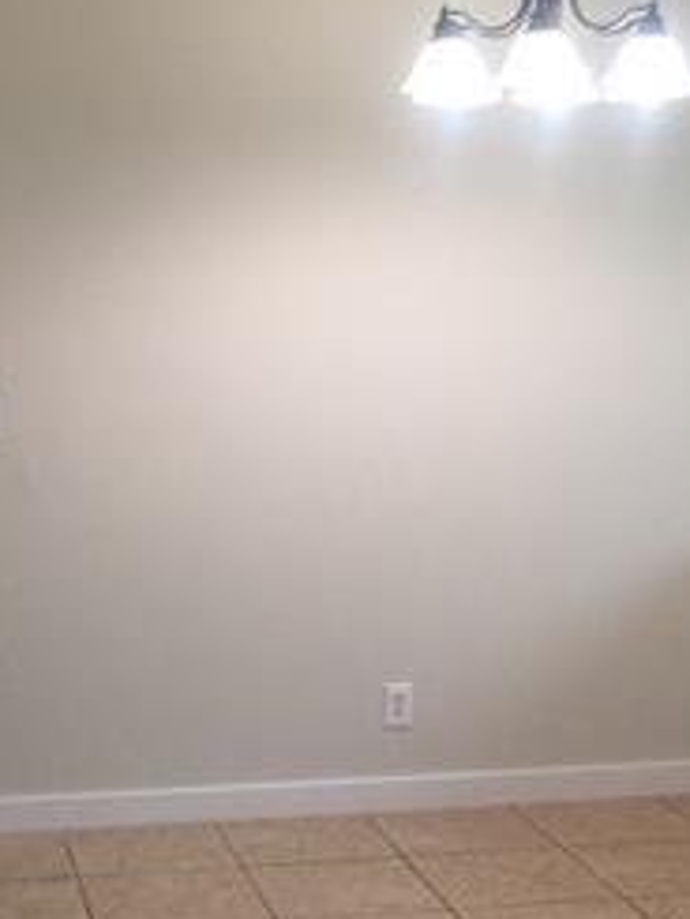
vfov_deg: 27.0
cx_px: 146
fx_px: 1885
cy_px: 683
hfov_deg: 20.5
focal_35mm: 71
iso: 40
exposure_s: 1/30
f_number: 2.2
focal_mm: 4.15
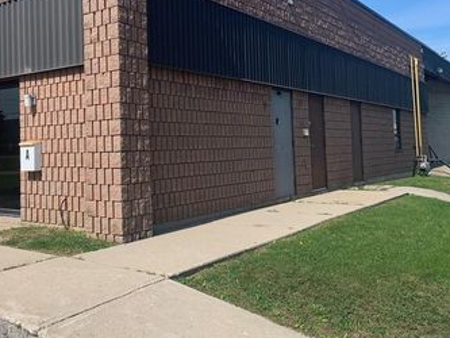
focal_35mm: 39
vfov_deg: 36.6
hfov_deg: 46.6
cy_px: 126
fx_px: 507
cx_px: 127
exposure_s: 1/2114
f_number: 1.8
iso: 25
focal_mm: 4.25
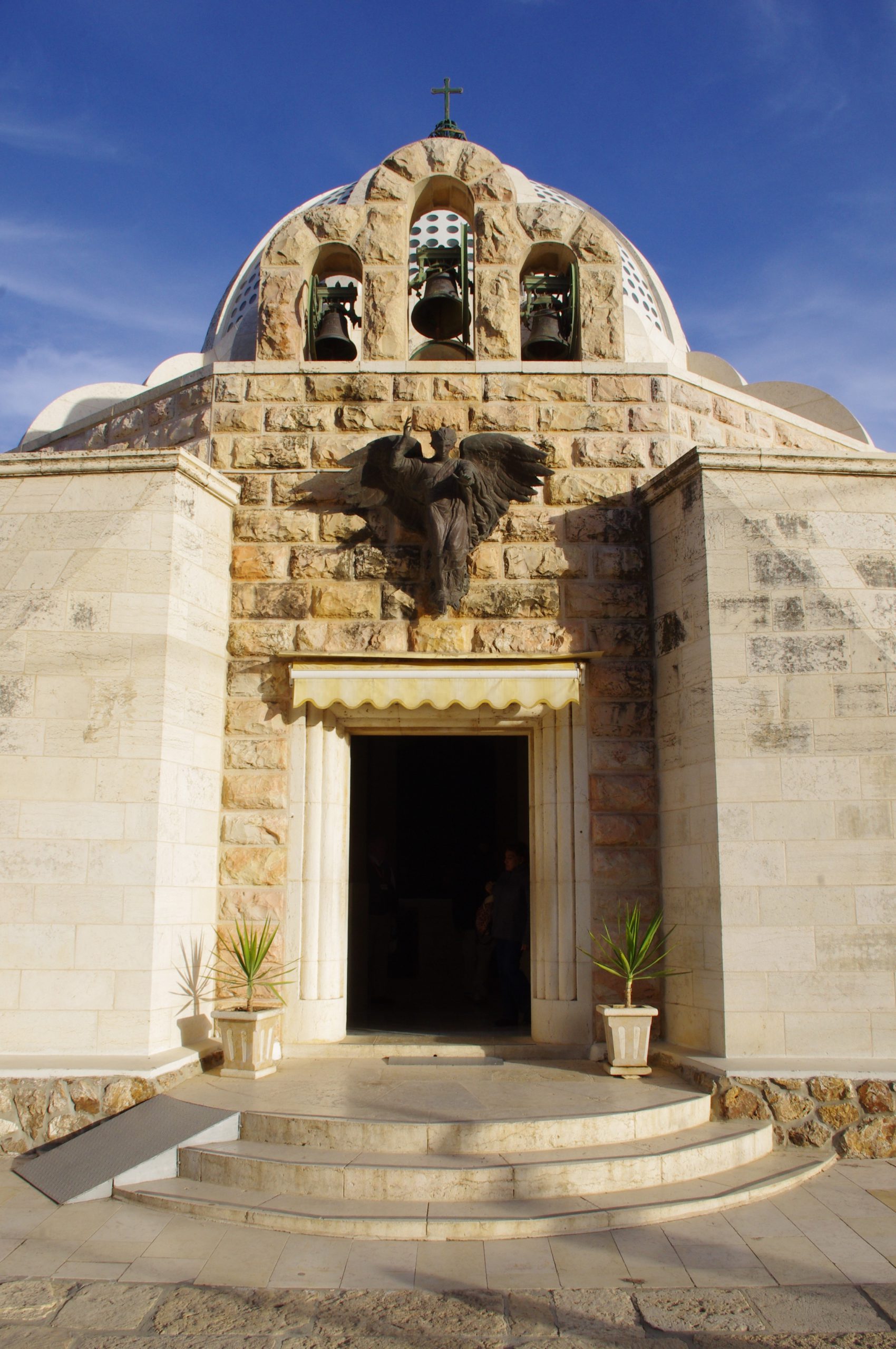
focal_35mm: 30
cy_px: 674
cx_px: 448
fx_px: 1123
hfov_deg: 43.5
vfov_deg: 62.0
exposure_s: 1/200
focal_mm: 20
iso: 400
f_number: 14
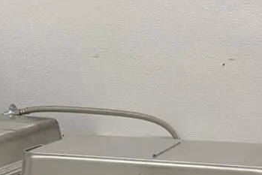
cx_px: 83
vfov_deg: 12.0
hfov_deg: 21.8
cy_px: 414
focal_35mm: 93
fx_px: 677
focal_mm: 5.7
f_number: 1.5
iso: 100
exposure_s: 1/120
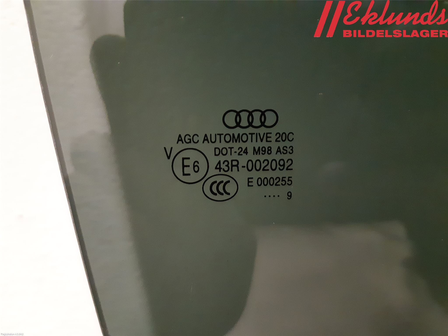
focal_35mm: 26
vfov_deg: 53.1
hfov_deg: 67.3
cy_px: 168
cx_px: 224
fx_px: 336
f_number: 1.7
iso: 500
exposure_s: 1/25
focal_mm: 3.93
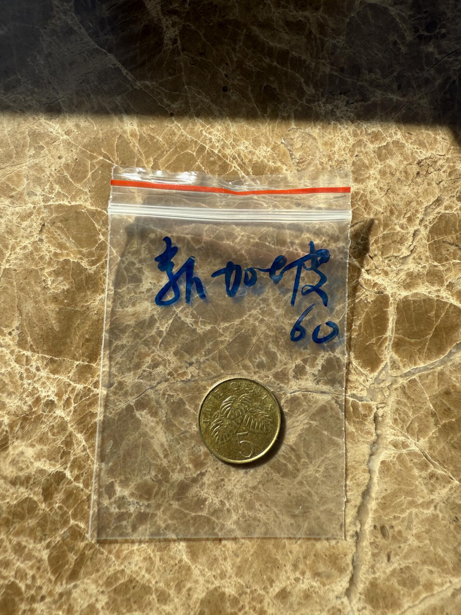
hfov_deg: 56.8
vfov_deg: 71.6
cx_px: 230
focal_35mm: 24
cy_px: 308
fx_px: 426
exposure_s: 1/940
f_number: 2.2
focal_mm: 2.22
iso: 40
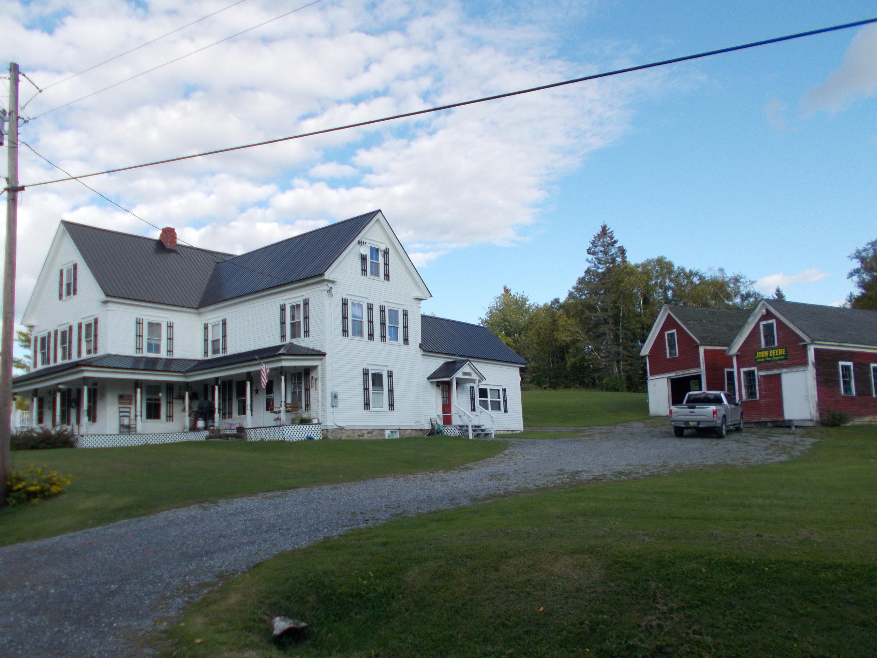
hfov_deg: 61.7
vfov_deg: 48.2
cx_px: 442
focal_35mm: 29
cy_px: 354
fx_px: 735
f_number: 8
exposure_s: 1/100
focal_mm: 4.6
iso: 80
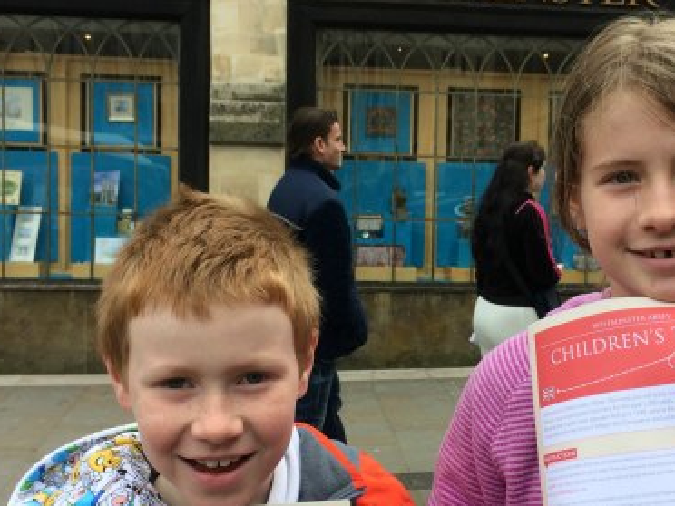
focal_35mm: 53
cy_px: 256
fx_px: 1033
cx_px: 417
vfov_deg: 27.5
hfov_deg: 36.0
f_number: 2.2
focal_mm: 4.15
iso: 32
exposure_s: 1/707
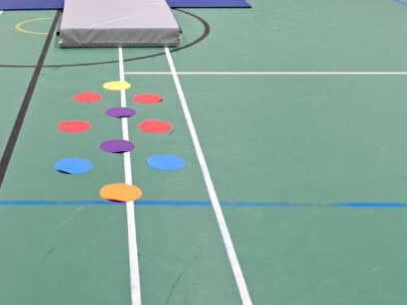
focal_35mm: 60
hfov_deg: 31.3
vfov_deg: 22.6
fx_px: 705
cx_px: 72
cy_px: -56
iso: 200
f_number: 1.8
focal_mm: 5.2
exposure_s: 1/60
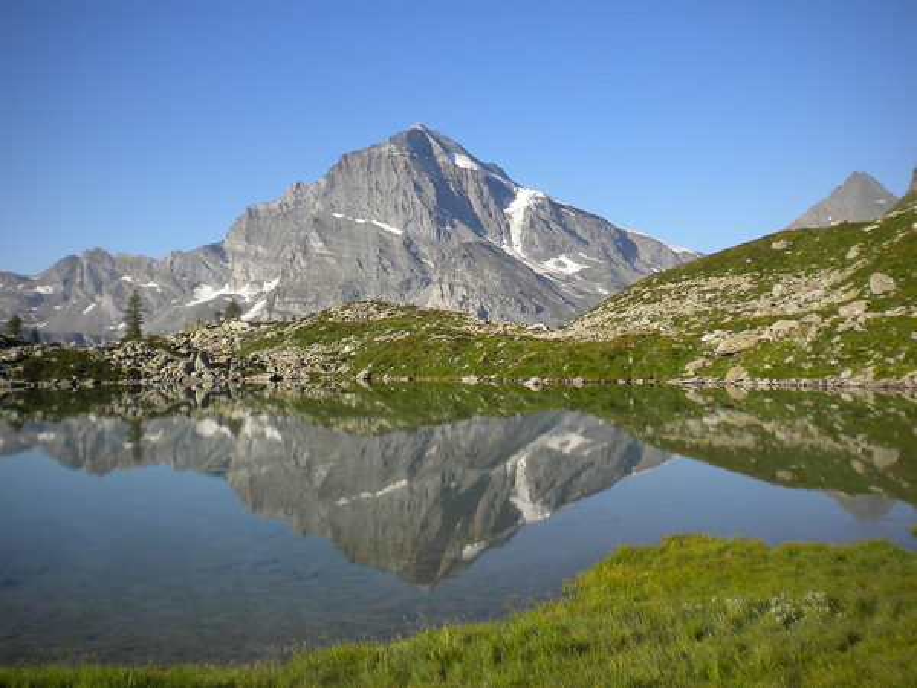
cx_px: 458
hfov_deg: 52.6
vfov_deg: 40.7
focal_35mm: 35
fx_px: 927
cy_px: 344
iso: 80
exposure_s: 1/567
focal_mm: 6.3
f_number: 4.6
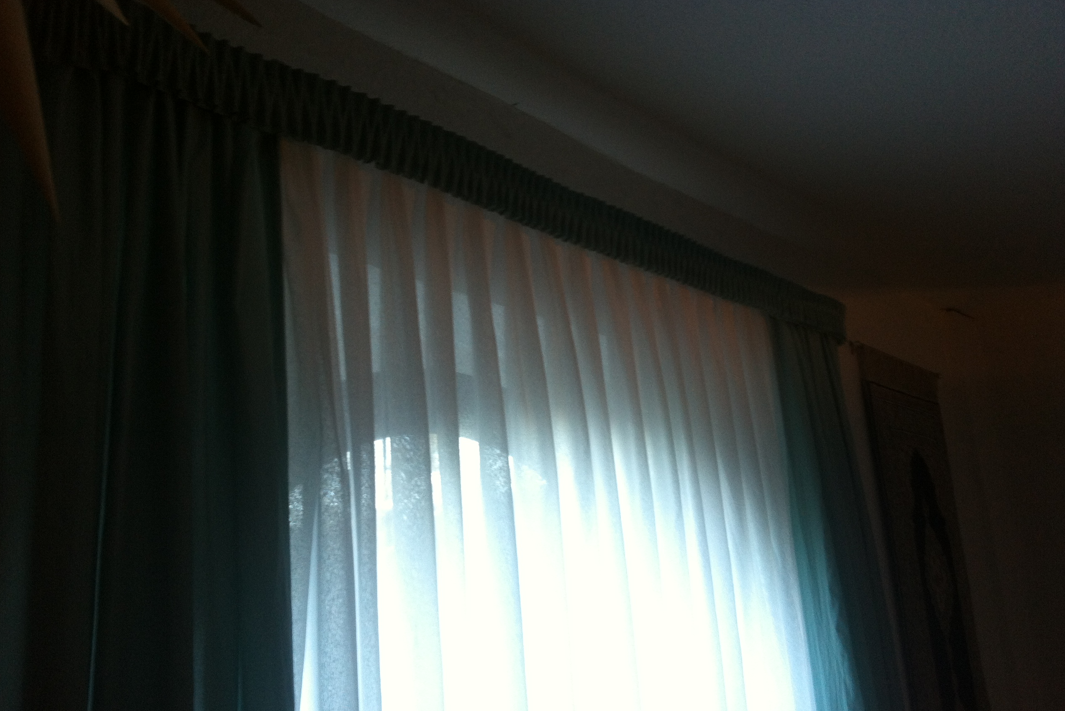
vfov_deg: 35.9
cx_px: 530
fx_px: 1095
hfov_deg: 51.9
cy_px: 394
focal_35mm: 37
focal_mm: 3.85
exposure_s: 1/15
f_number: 2.8
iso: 125
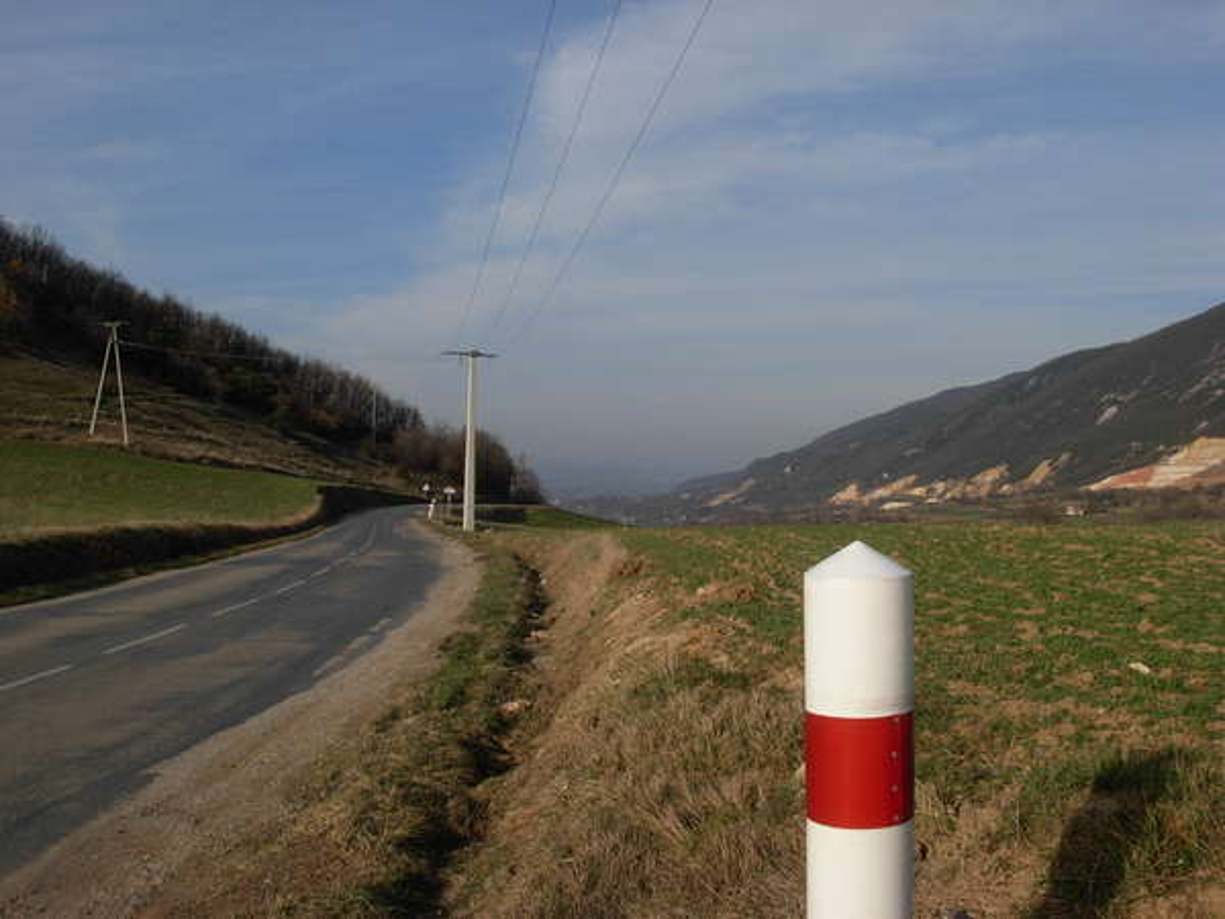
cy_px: 460
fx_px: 1345
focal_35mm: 38
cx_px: 612
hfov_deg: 49.0
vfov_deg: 37.7
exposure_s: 1/767
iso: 79
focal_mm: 6.3
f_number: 4.9
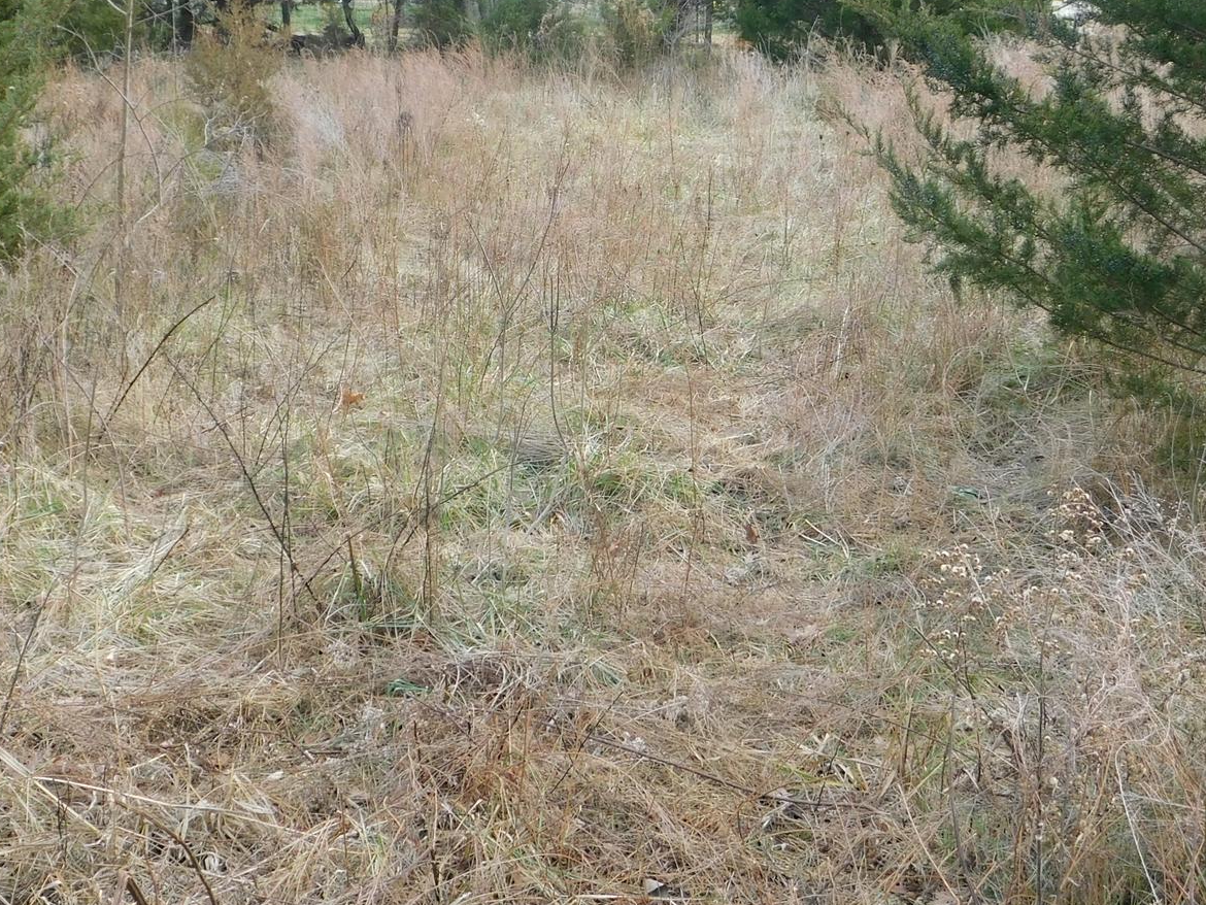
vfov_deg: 23.0
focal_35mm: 63
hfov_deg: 30.7
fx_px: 2195
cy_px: 216
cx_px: 531
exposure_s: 1/160
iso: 125
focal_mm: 6.3
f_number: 3.5
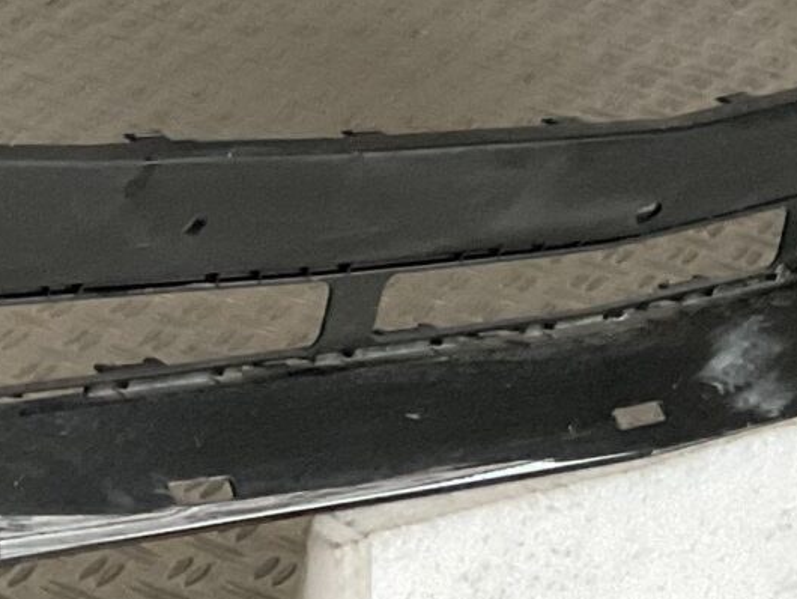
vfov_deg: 10.5
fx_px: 3225
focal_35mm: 140
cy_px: 20
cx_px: -444
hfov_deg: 13.2
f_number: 1.8
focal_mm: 3
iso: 250
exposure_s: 1/60
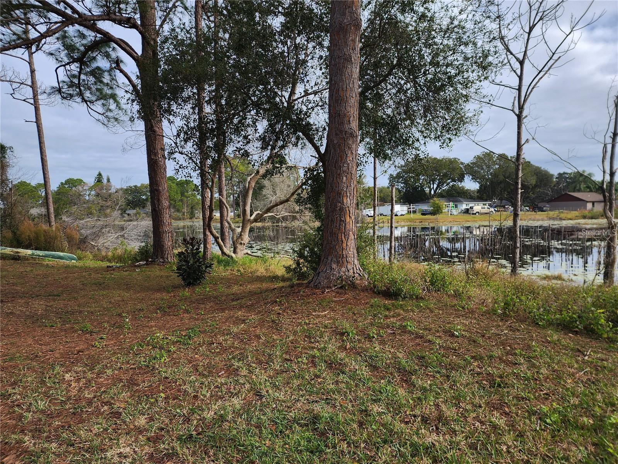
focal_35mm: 23
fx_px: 411
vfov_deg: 58.9
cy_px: 232
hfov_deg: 73.9
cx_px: 309
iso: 12
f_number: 1.8
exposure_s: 1/504
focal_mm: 6.4
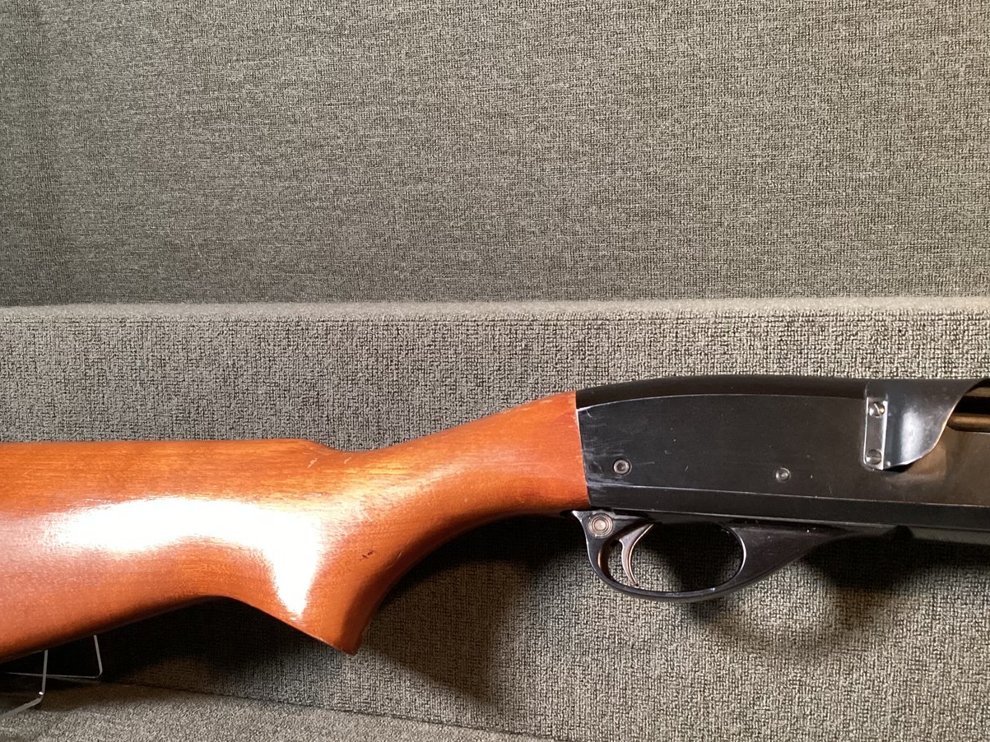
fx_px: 1115
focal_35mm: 39
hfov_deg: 47.4
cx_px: 370
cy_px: 439
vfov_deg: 36.7
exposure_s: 1/50
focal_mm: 3.3
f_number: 2.4
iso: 320
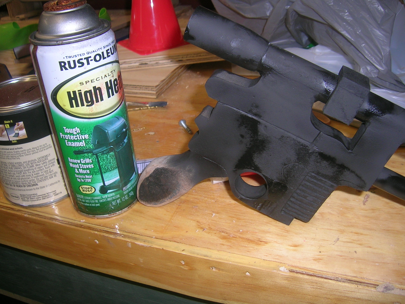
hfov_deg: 52.6
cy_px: 152
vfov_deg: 40.7
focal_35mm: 35
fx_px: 409
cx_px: 202
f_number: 2.8
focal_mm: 5.4
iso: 50
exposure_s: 1/60.1
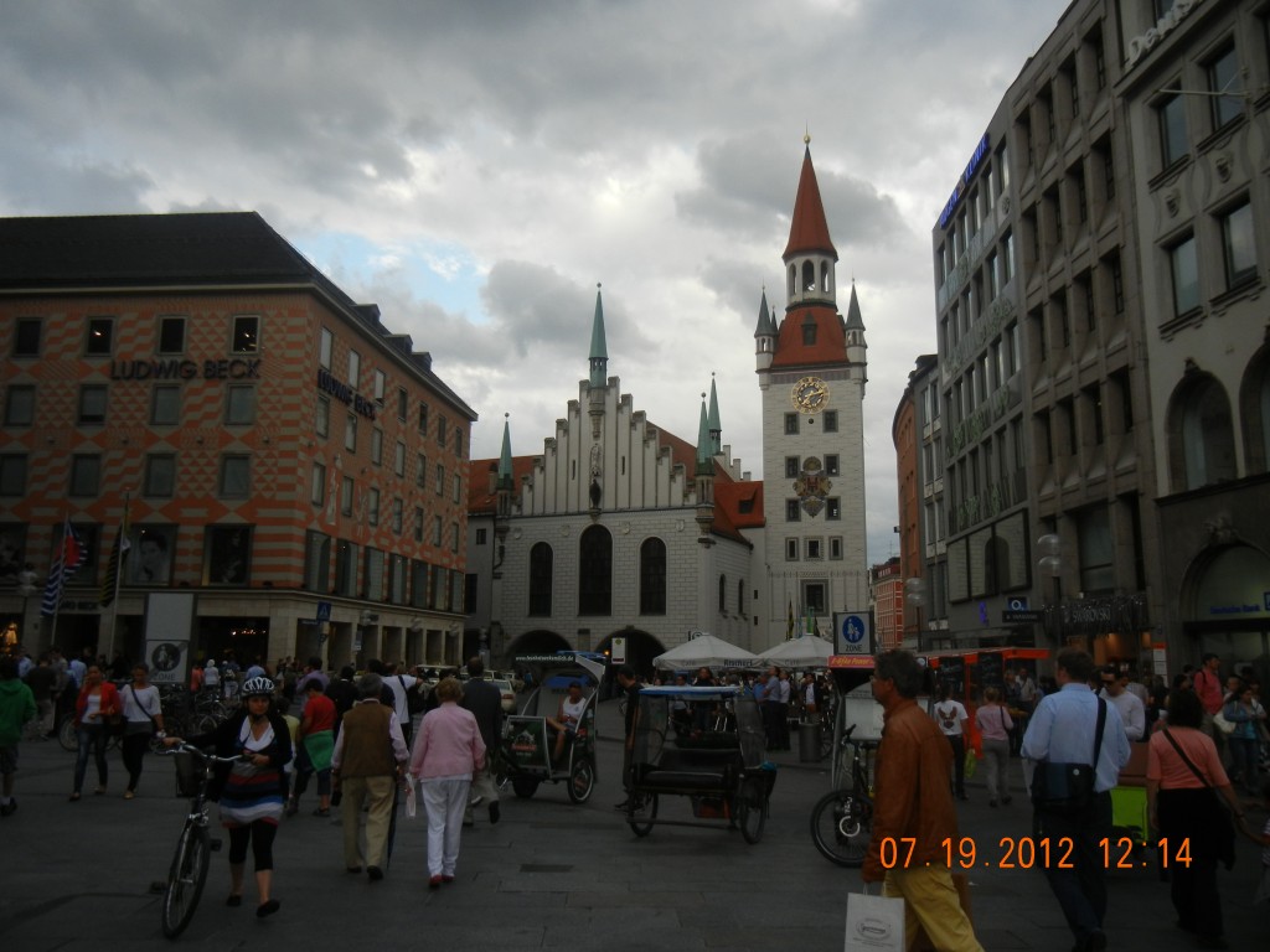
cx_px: 635
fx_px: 1101
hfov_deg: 60.0
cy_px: 476
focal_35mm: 30
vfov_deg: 46.8
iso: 160
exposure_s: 1/565
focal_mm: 5.4
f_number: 3.5
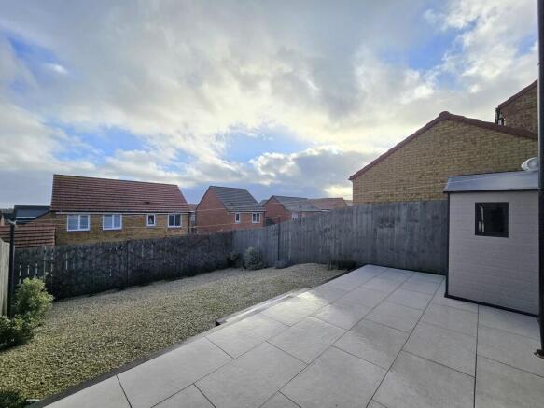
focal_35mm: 13
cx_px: 272
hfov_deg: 106.2
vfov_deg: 89.9
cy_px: 204
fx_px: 204
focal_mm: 2.2
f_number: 2.2
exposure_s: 1/3333
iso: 50
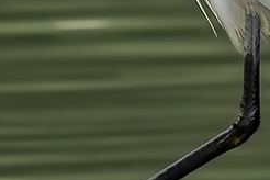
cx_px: 3
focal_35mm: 3633
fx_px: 27245
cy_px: 143
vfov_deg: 0.4
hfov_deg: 0.6
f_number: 9
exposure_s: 1/3200
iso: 800
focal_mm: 420
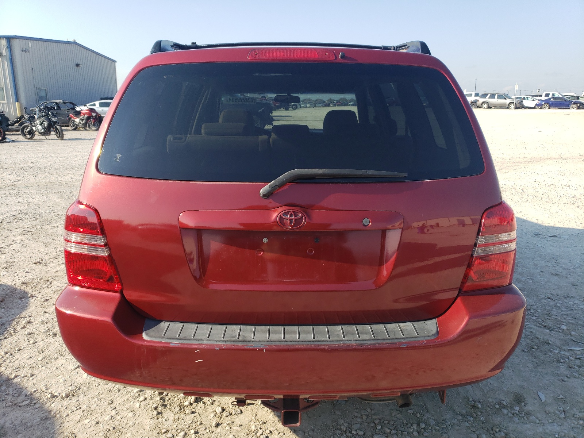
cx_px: 292
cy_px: 219
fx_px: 439
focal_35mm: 26
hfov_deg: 67.3
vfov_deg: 53.1
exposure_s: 1/1429
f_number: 1.5
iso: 50
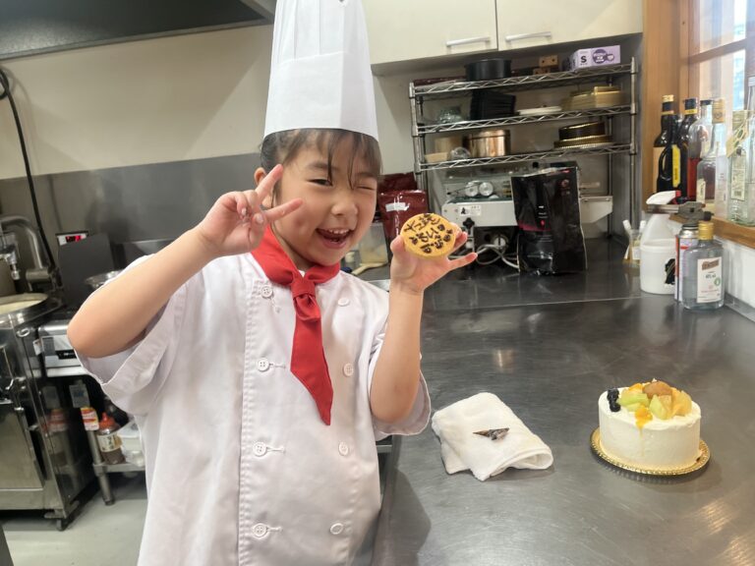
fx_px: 567
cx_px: 378
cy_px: 283
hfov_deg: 67.3
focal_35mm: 26
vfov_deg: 53.1
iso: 80
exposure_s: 1/60
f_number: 1.6
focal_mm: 5.1
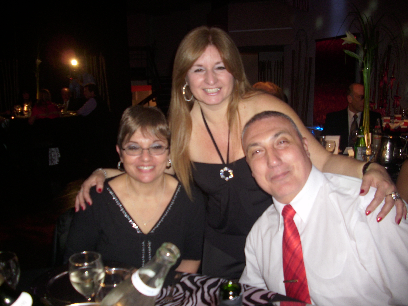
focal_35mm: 31
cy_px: 153
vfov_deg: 45.4
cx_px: 204
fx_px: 365
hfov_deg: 58.4
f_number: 2.8
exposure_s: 1/30
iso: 50
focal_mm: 6.2
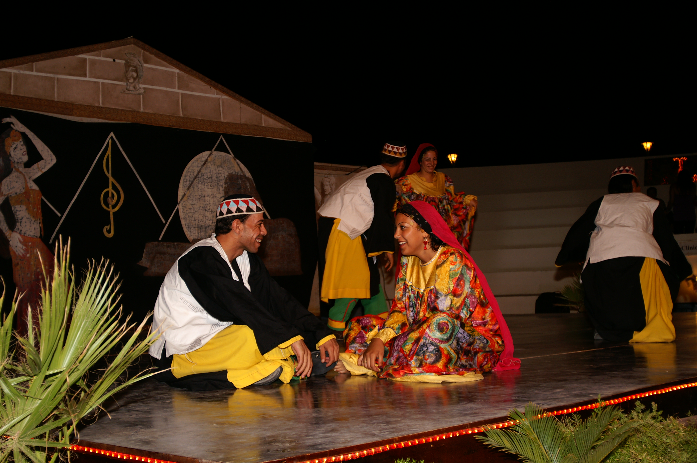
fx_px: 1016
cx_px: 348
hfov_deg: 37.9
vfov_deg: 25.7
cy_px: 232
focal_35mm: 52
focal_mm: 35
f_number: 4.5
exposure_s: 1/60
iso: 200
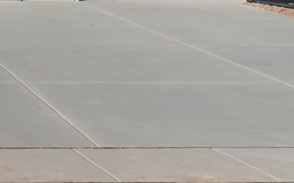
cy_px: -186
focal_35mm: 120
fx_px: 961
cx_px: -229
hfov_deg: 15.1
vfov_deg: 10.1
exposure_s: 1/500
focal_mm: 30
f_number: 8
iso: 320
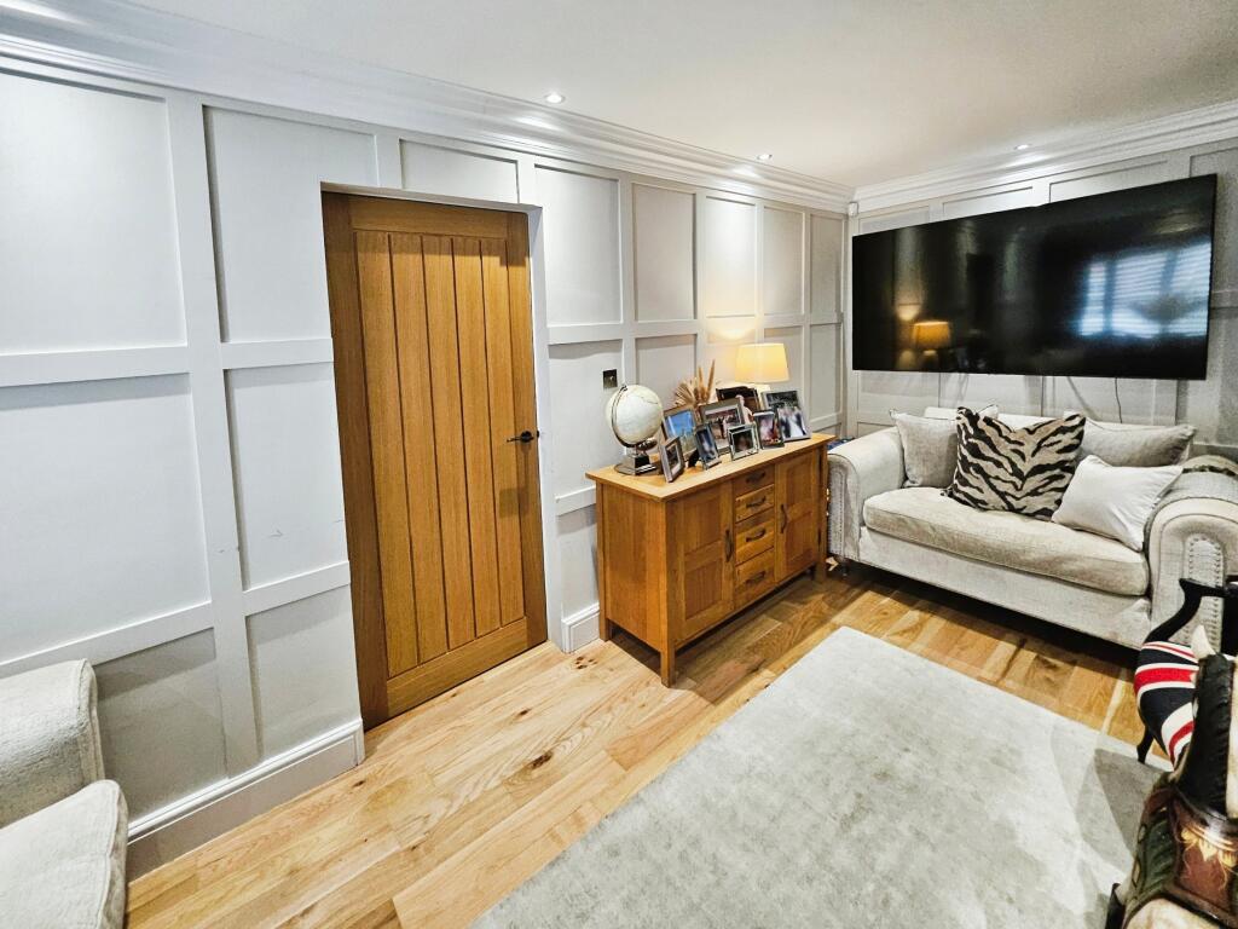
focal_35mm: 13
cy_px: 464
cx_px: 619
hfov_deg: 106.2
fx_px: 465
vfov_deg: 89.9
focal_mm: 1.7
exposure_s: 1/50
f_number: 2.2
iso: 320
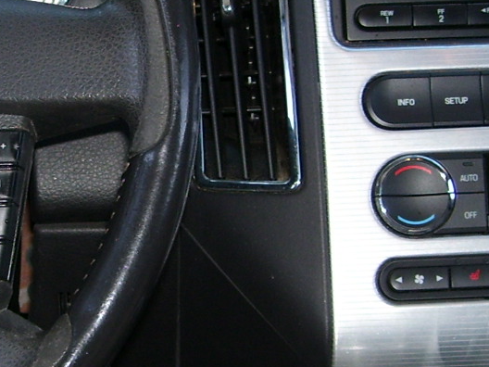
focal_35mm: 116
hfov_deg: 16.8
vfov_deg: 12.8
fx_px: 1639
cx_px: 71
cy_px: 221
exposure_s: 1/60
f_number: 2.7
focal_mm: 6
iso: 80
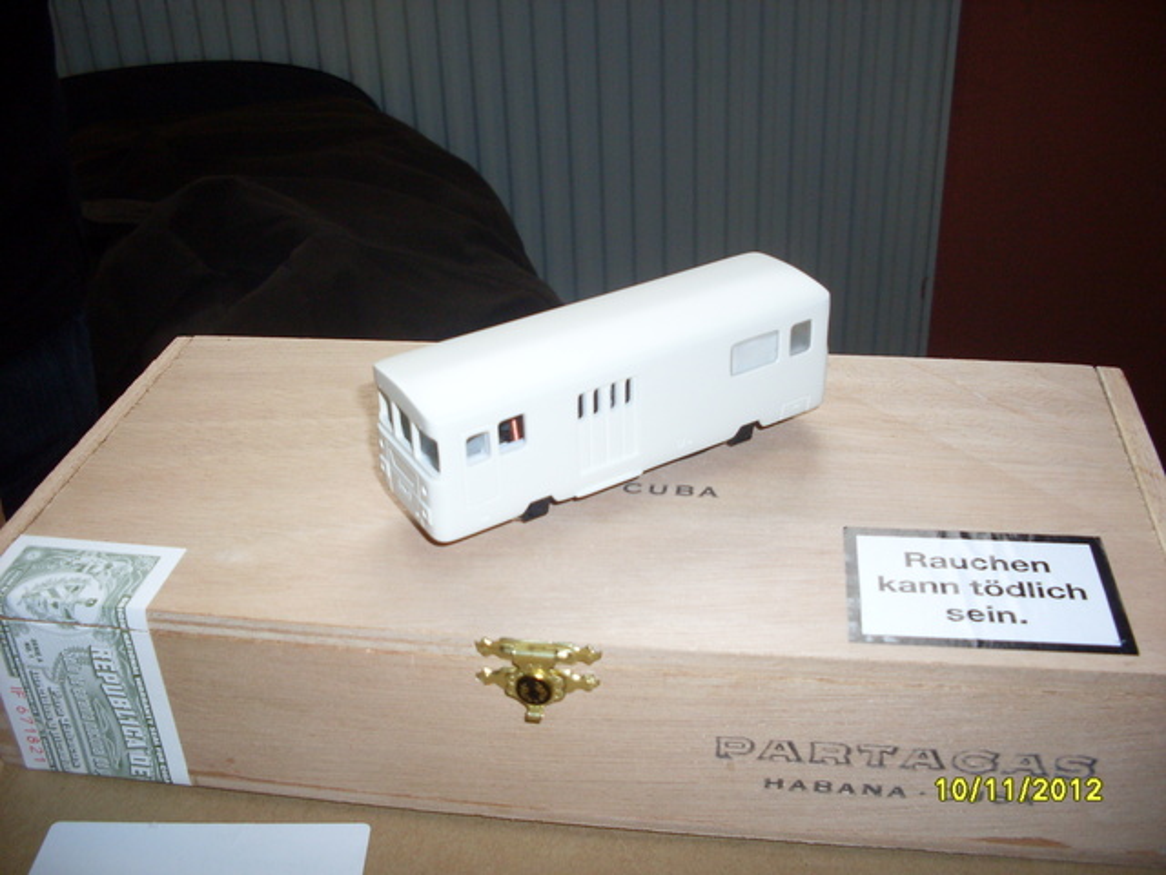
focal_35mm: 38
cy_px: 438
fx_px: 1280
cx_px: 583
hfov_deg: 49.0
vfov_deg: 37.7
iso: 100
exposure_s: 1/45
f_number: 2.8
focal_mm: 6.3
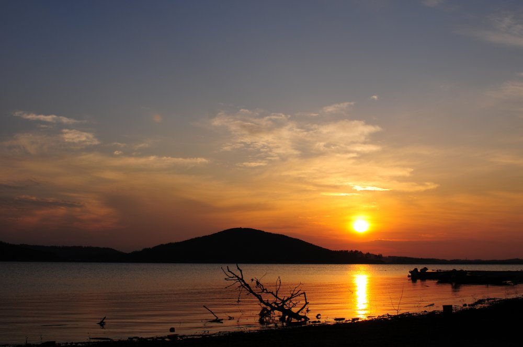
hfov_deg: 46.5
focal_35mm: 42
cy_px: 174
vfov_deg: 31.8
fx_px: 609
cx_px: 262
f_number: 8
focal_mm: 28
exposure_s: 1/500
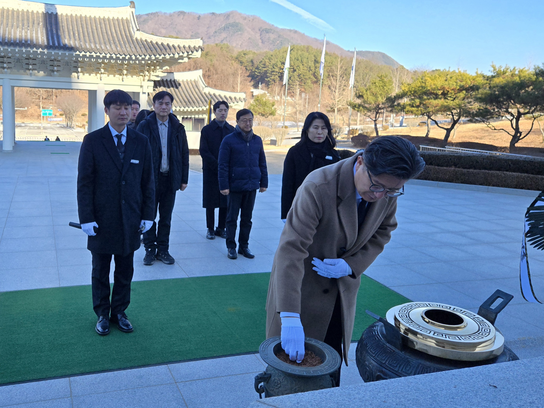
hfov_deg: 73.9
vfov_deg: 58.9
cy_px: 204
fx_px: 361
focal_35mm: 23
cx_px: 272
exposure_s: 1/2000
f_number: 1.8
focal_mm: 5.4
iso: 80
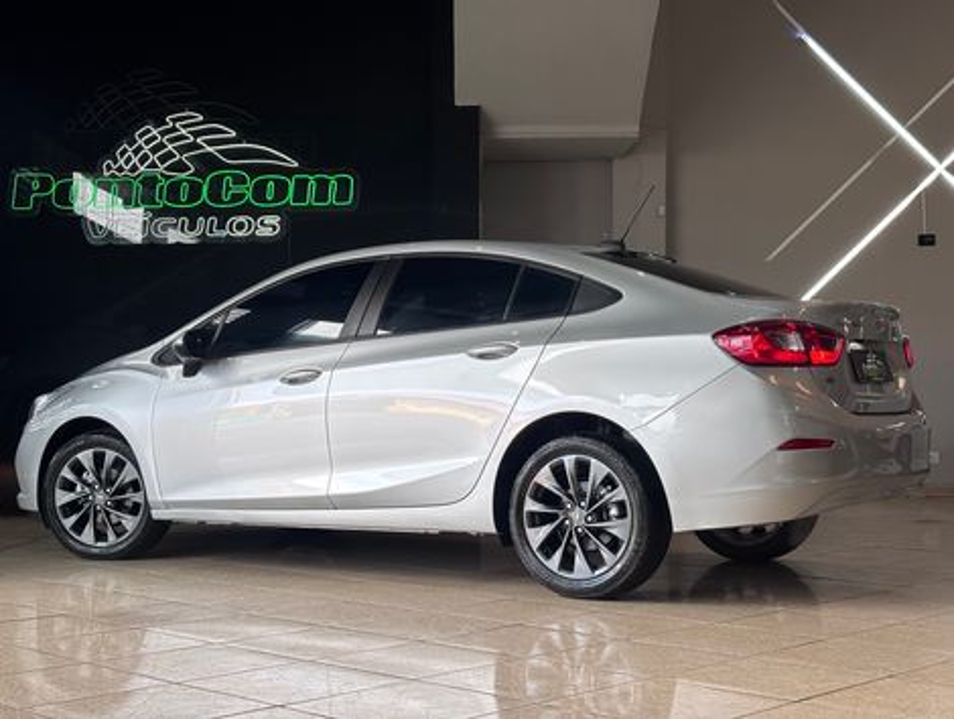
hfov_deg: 36.8
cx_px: 477
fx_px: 1435
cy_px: 360
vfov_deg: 28.1
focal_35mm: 52
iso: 32
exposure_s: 1/120
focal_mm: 5.96
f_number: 1.6
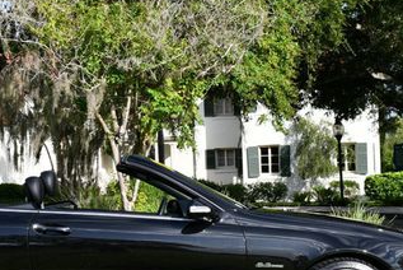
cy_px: 132
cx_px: 100
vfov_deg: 14.7
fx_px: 1042
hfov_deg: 21.7
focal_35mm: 93
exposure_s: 1/250
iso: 110
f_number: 8
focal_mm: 23
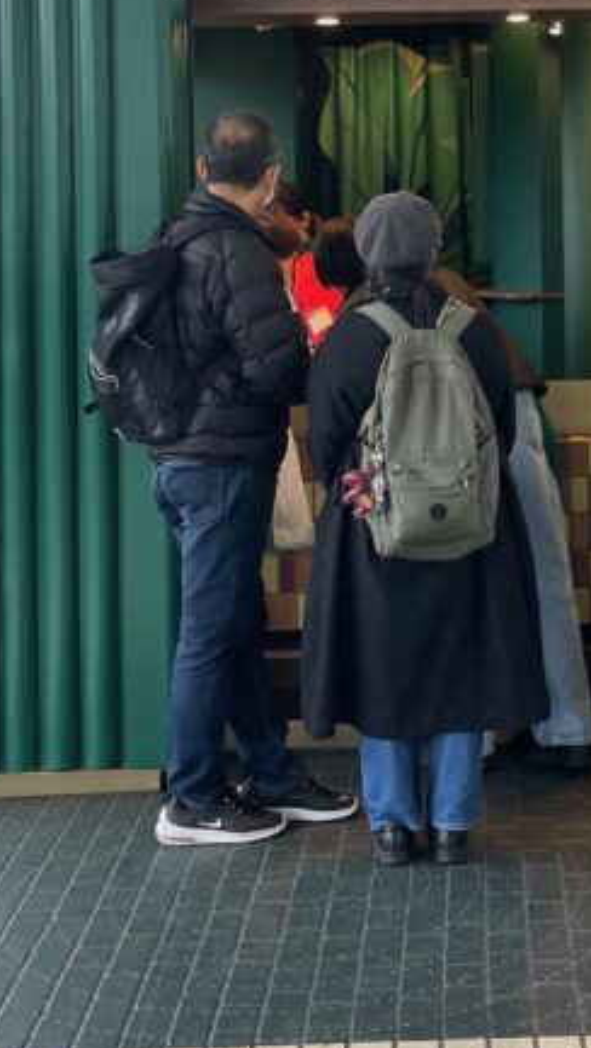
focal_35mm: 67
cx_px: 506
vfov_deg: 30.4
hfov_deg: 17.8
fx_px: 1864
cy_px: 155
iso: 64
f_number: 1.6
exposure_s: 1/102
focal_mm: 4.2
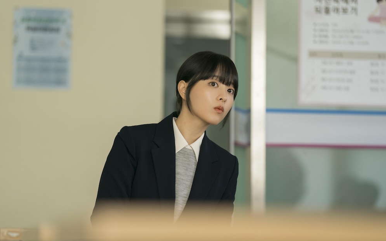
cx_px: 194
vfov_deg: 9.0
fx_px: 1526
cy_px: 127
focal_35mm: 145
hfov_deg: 14.4
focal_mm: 141
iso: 500
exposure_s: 1/250
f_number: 2.8
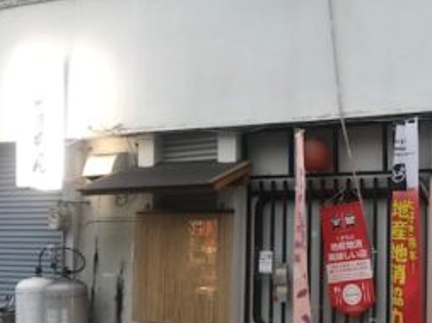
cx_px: 343
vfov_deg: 28.2
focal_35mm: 51
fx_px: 636
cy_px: 233
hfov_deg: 36.3
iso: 100
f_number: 1.8
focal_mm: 3.99
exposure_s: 1/15
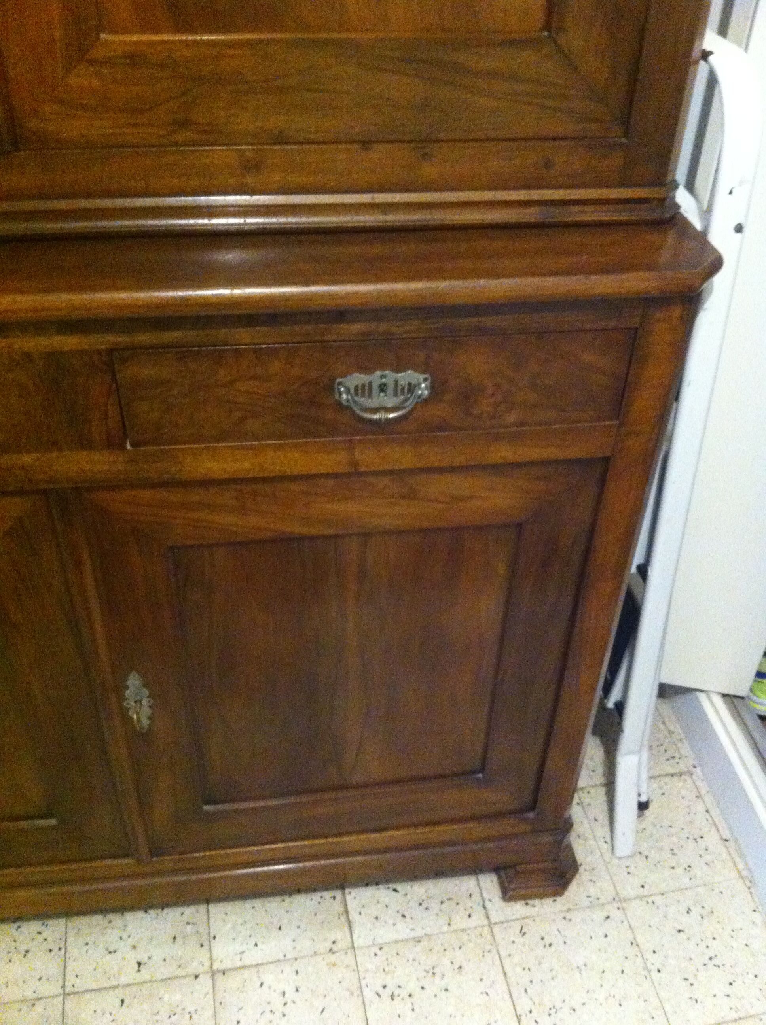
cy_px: 512
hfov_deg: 40.6
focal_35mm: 35
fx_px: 1035
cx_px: 383
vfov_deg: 52.7
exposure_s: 1/15
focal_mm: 3.85
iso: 1000
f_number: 2.8
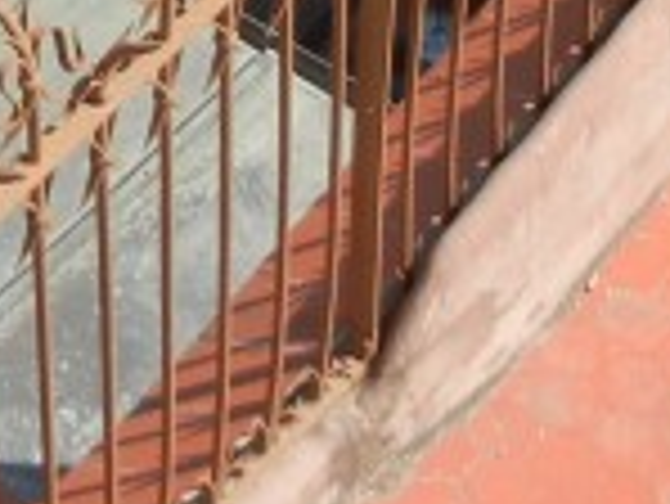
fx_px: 3990
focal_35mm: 206
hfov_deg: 9.4
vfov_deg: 6.8
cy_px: -765
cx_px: -198
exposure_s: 1/284
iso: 160
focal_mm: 5.4
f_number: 7
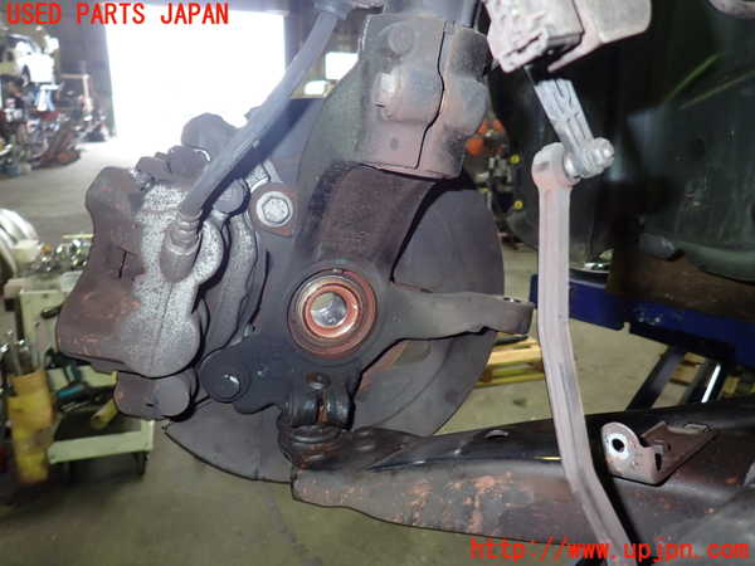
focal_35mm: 25
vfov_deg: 54.9
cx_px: 378
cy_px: 283
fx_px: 545
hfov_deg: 69.4
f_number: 2
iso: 200
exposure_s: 1/30
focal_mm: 4.5
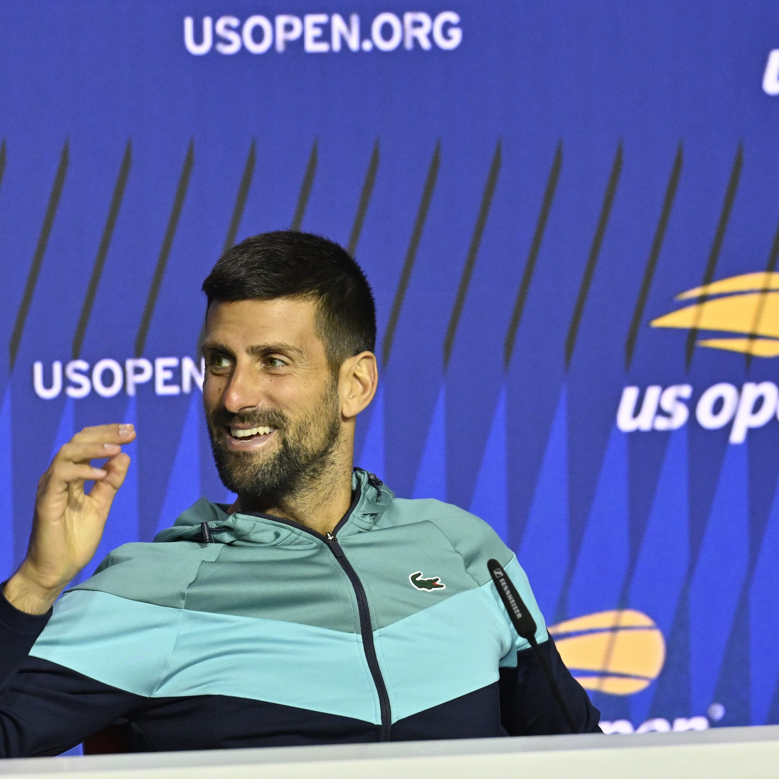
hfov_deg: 4.6
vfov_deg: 4.6
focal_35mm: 383
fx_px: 9751
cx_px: 278
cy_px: 390
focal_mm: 200
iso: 4000
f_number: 5
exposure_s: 1/800
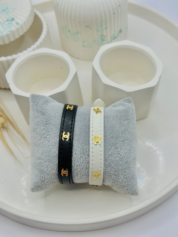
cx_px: 89
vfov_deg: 39.7
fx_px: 329
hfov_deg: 30.3
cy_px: 118
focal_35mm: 48
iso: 80
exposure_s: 1/729
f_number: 1.78
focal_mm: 6.86
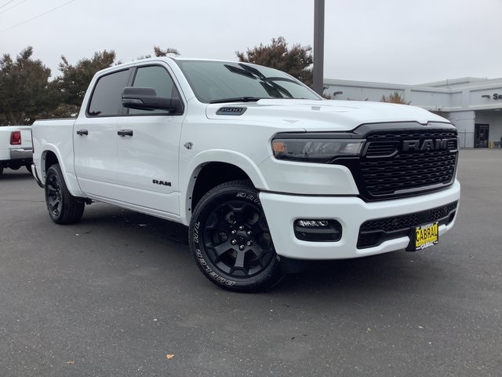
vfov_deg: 45.4
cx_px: 251
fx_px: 450
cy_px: 188
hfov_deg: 58.4
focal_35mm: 31
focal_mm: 3.3
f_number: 2.4
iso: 25
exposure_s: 1/322
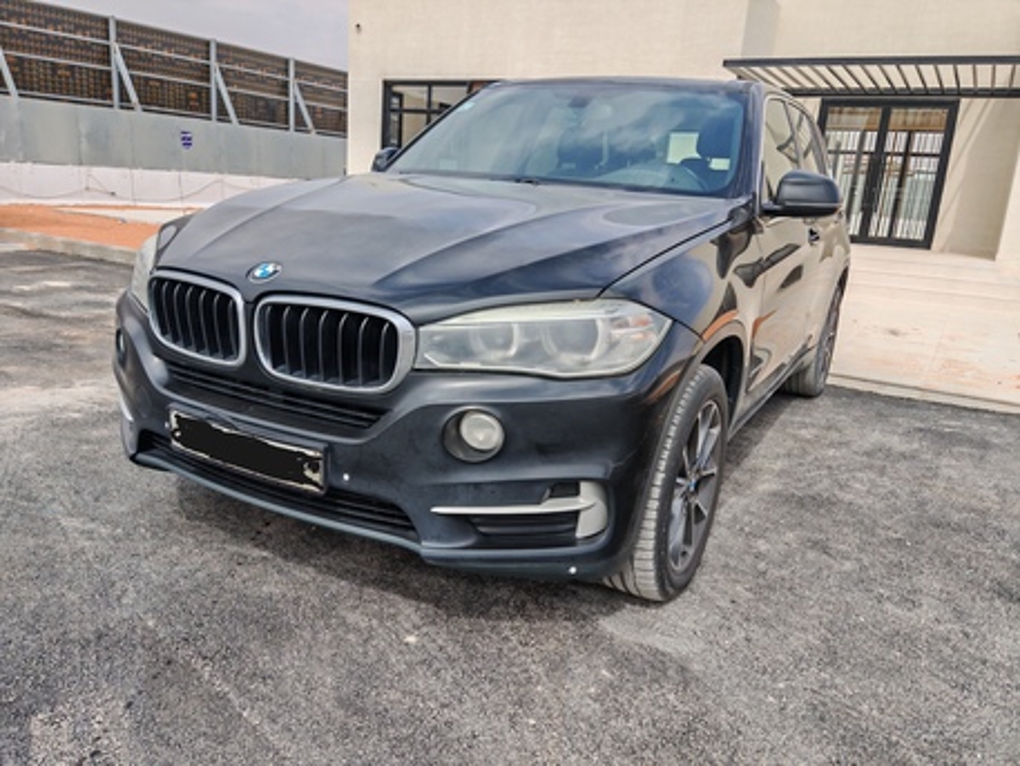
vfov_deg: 51.4
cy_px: 383
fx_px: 796
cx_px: 510
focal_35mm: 27
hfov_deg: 65.3
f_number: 1.9
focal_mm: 6.67
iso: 50
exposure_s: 1/1300
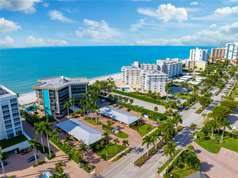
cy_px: 89
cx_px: 119
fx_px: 165
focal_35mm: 24
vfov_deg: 56.7
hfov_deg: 71.6
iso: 100
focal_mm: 12.29
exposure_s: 1/160
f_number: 11
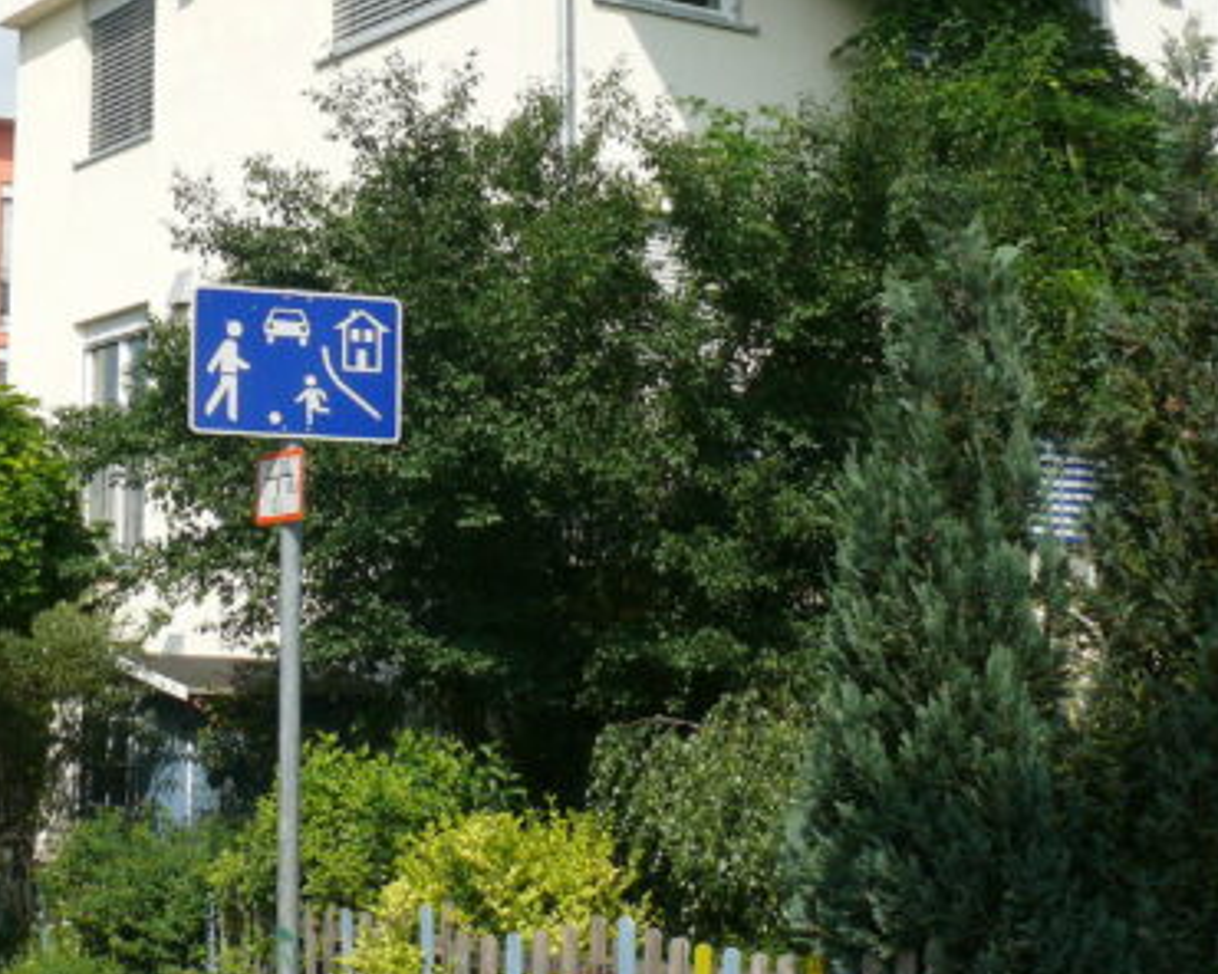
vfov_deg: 21.5
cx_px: 303
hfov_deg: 26.4
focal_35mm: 71
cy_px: 332
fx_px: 2559
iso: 100
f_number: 5.6
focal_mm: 7.4
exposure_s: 1/400
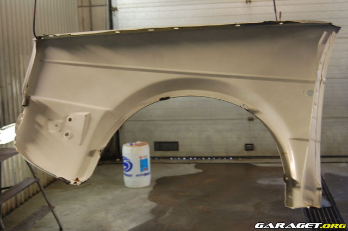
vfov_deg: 25.7
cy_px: 116
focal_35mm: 52
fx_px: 507
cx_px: 174
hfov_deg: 37.9
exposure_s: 1/30
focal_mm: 35
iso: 720
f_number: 4.8
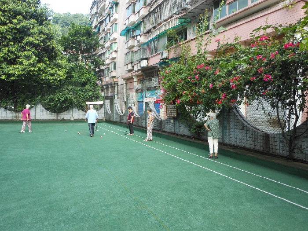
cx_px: 154
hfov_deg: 63.4
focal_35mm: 28
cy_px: 116
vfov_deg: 49.7
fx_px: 249
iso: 80
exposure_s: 1/100
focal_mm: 5
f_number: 3.7
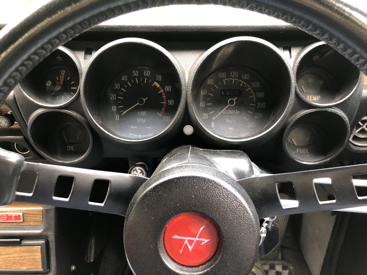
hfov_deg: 63.4
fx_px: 297
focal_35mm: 28
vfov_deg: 49.7
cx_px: 184
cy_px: 138
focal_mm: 4
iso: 50
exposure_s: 1/15
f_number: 1.8
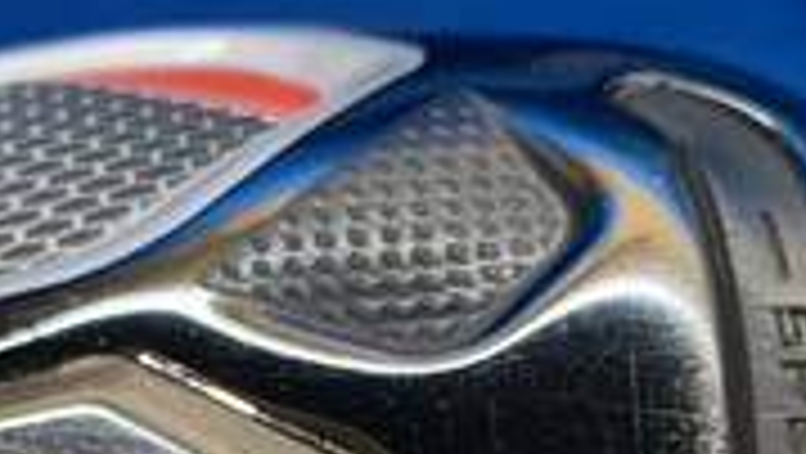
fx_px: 2160
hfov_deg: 21.0
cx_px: 207
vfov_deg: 10.8
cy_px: 962
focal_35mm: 101
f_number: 1.8
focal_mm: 4.25
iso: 80
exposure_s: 1/60
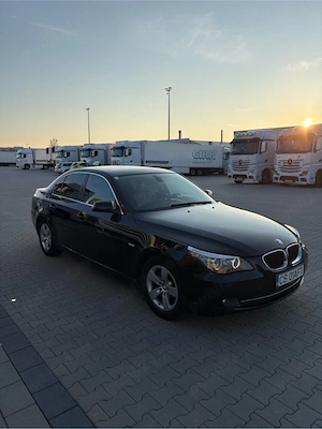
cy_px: 214
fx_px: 322
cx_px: 161
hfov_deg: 53.1
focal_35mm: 26
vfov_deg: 67.3
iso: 50
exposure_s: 1/2283
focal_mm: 5.96
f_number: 1.6
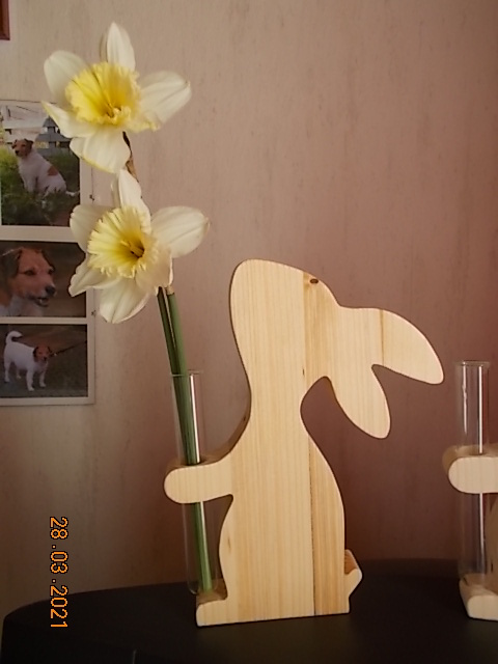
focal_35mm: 30
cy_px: 332
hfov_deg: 46.8
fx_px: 575
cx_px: 249
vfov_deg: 60.0
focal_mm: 5.3
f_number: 3.4
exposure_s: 1/25
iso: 100
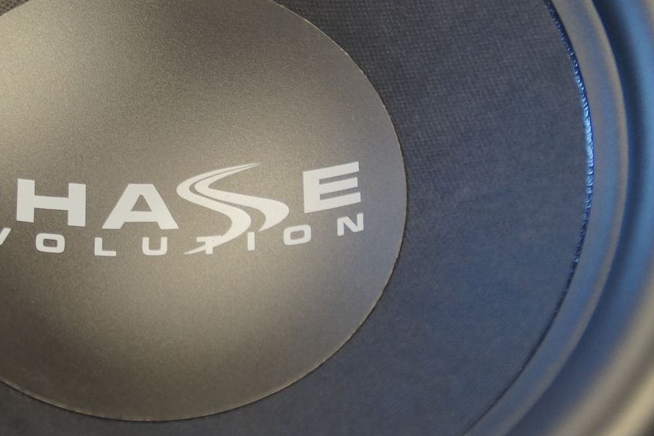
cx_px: 157
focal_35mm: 118
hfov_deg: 17.2
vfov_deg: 11.6
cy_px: 225
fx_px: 2145
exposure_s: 1/80
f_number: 2.8
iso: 400
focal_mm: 35
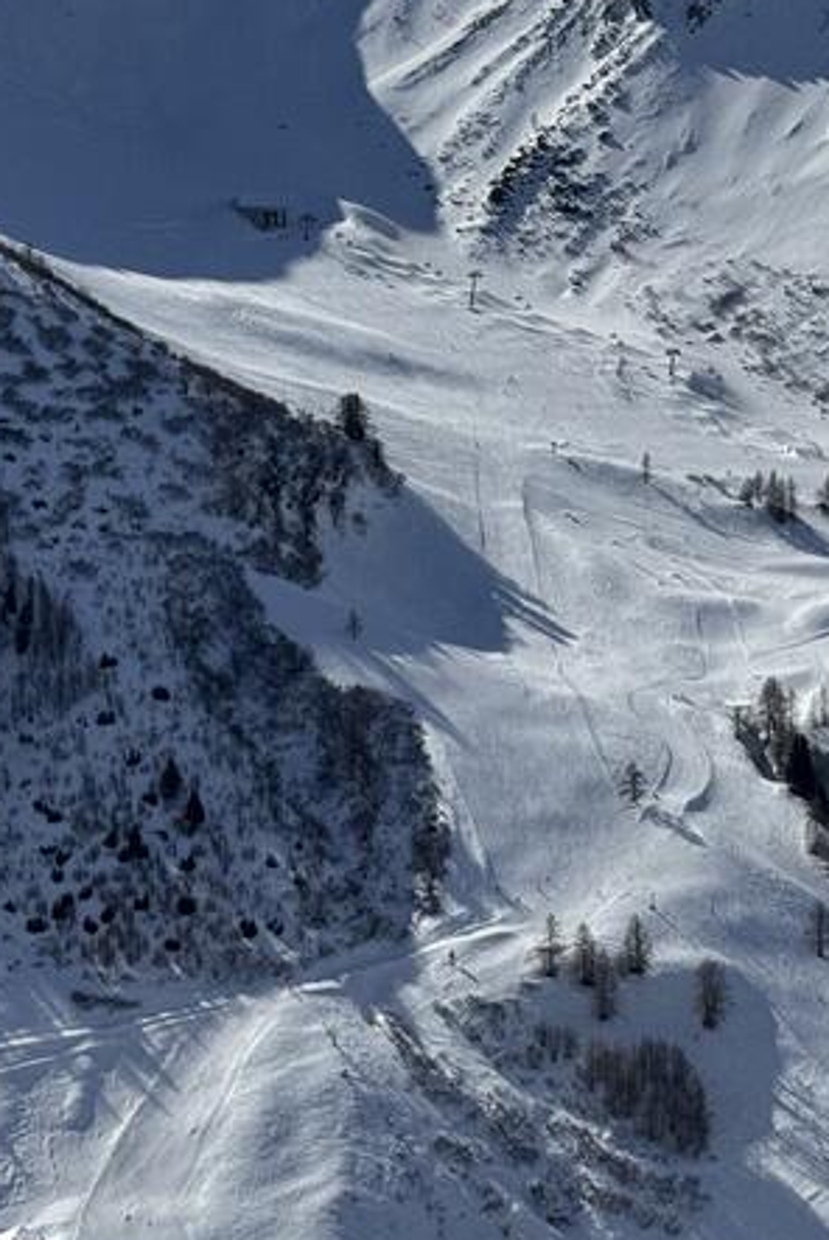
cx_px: 644
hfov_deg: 11.8
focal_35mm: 116
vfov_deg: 17.6
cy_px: 382
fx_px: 4000
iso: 64
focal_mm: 6.76
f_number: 1.78
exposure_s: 1/12500
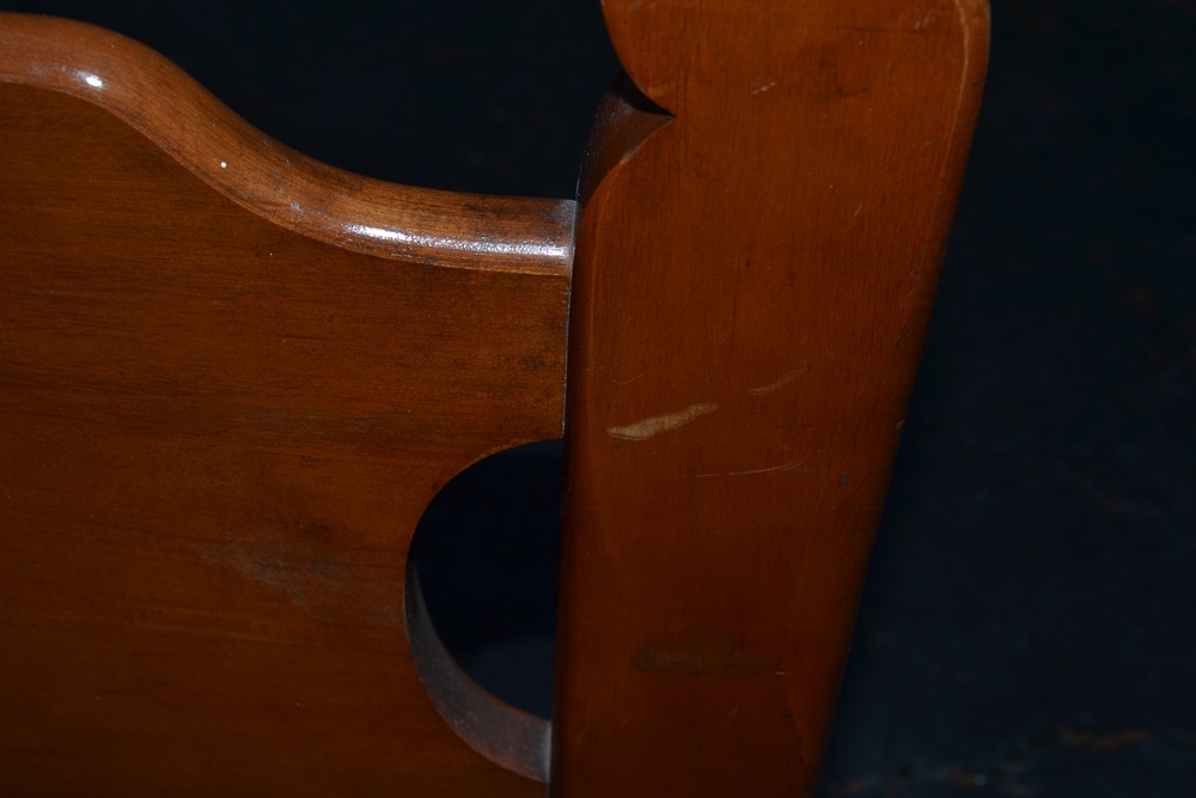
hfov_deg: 38.9
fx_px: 1694
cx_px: 598
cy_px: 399
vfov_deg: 26.5
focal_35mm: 51
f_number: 8
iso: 100
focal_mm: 34
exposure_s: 1/60
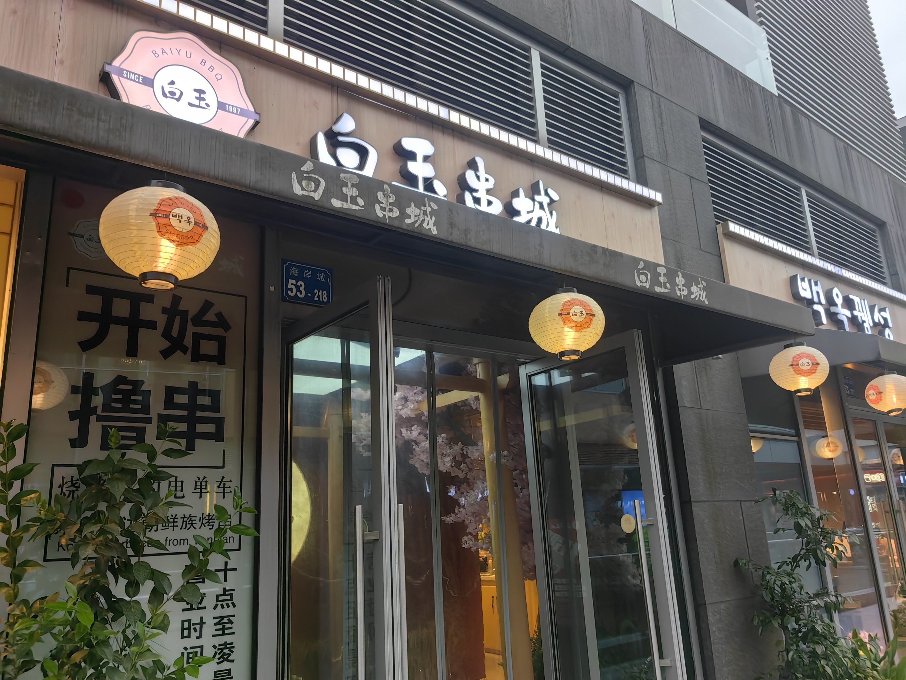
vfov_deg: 51.4
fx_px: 707
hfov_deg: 65.3
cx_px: 453
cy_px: 340
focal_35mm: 27
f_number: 2
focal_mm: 5.75
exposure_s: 1/208
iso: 50
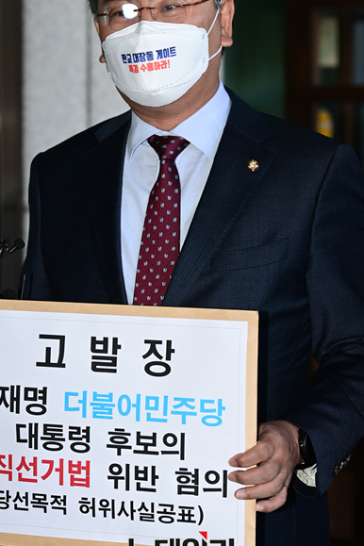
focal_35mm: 136
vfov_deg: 15.1
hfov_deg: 10.1
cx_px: 178
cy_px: 233
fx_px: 2063
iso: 500
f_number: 4.8
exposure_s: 1/250
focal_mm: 105
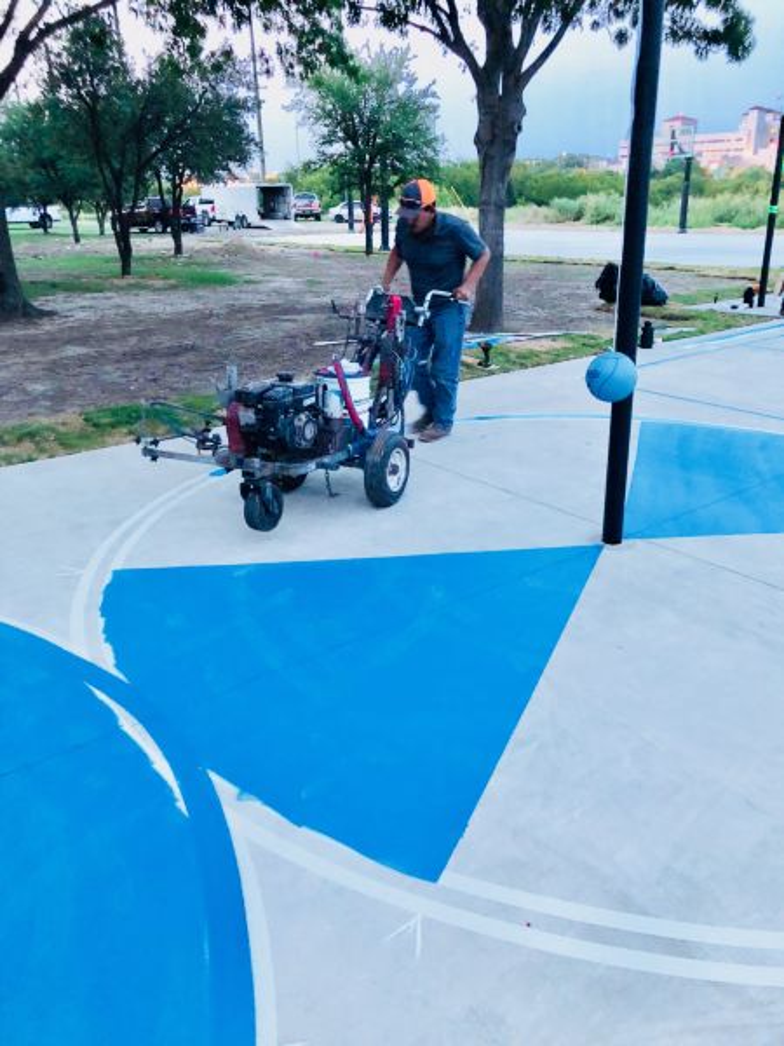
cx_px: 392
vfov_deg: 63.4
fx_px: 846
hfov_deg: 49.7
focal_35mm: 28
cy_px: 523
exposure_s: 1/4
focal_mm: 3.99
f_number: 1.8
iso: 100
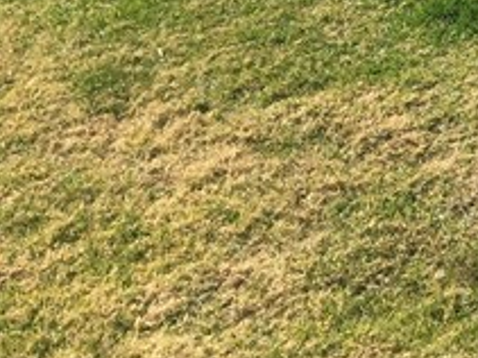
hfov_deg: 11.7
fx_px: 1946
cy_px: -204
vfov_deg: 10.1
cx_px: 1121
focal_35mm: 141
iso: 25
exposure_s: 1/1304
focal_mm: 4.15
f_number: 2.2
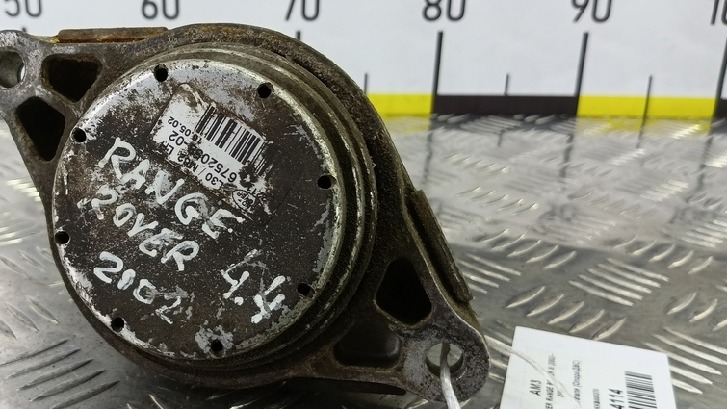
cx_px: 239
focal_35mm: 34
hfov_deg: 56.7
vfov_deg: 34.7
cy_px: 218
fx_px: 656
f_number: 1.6
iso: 129
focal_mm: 4.11
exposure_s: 1/50
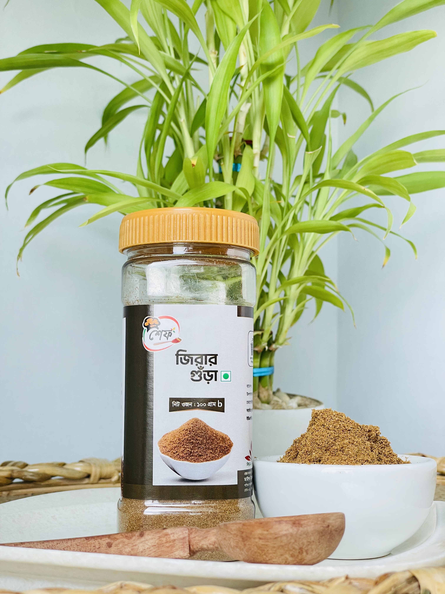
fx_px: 891
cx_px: 222
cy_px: 297
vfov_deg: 36.8
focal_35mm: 52
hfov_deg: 28.0
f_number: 2
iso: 80
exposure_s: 1/99
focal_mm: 6
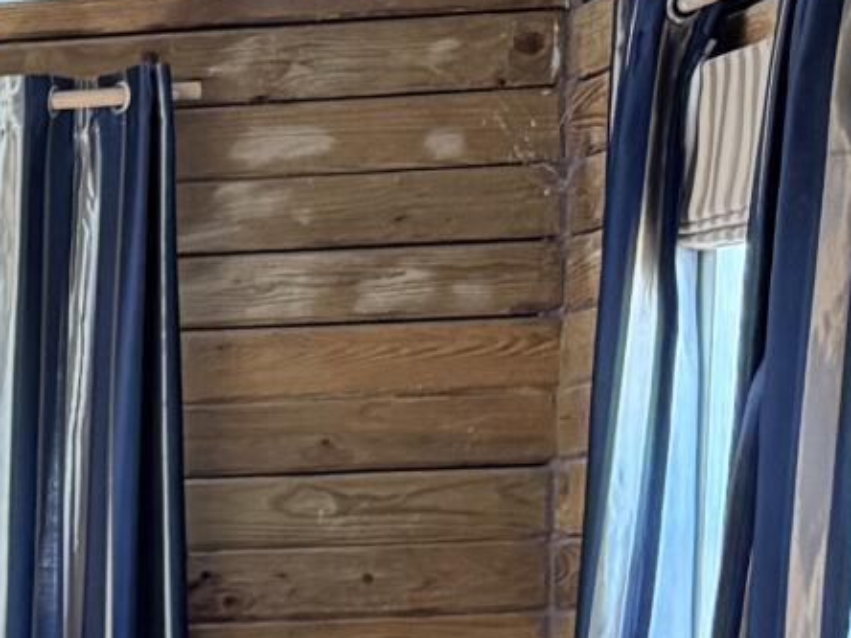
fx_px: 3983
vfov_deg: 8.7
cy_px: 1270
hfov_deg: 10.4
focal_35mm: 162
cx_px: -1227
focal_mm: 6.76
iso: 320
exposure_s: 1/60
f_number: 1.78
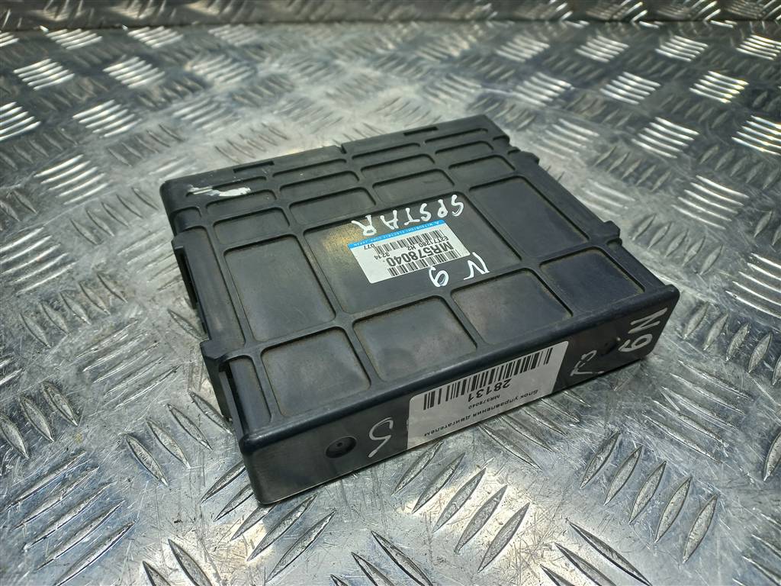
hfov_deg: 69.4
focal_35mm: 25
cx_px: 390
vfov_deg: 54.9
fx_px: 564
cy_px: 293
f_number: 1.8
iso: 50
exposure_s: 1/100
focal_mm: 4.6
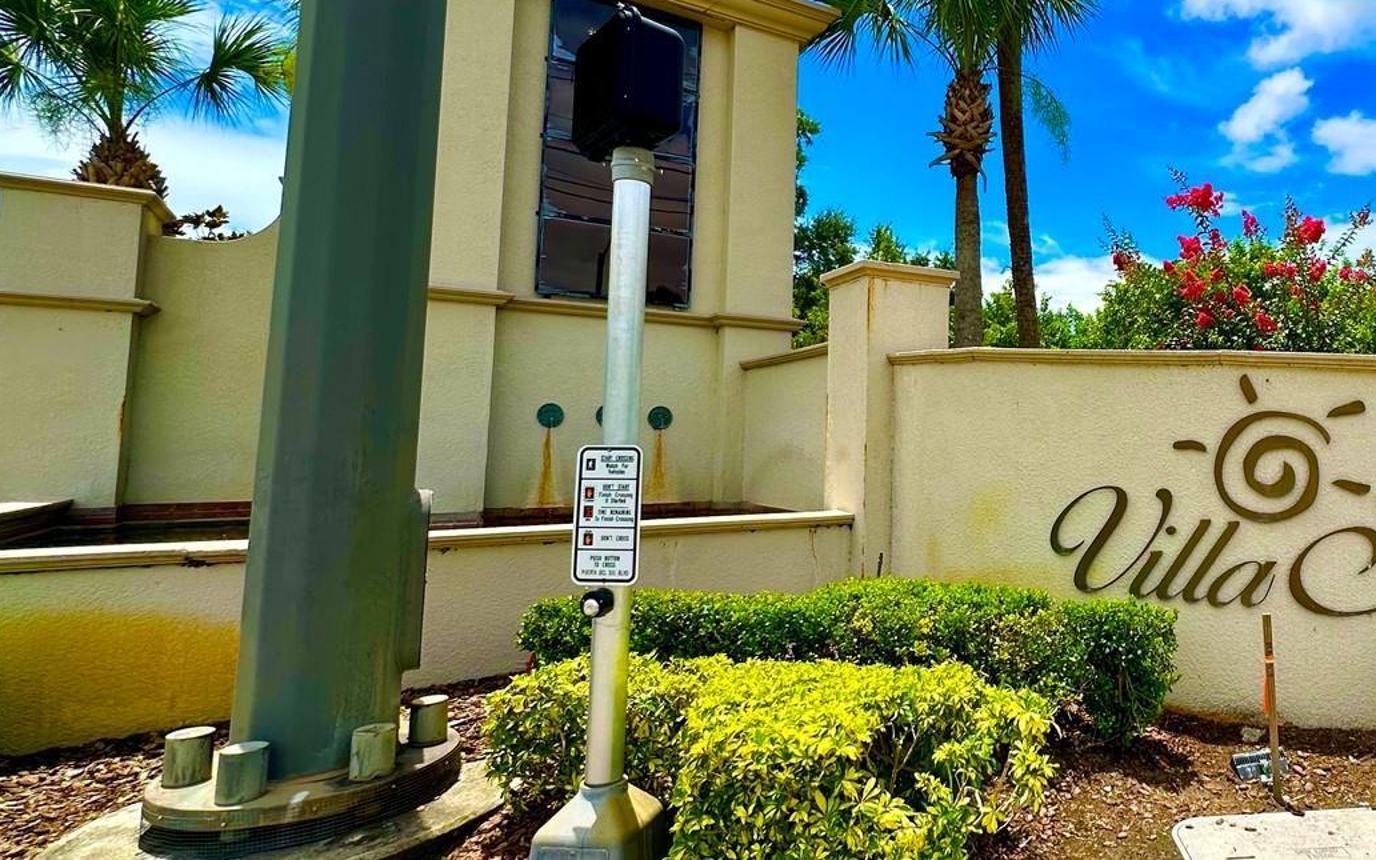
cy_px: 375
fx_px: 863
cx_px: 1029
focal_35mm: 23
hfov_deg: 71.9
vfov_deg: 52.8
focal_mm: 2.22
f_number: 2.2
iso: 40
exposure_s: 1/1887
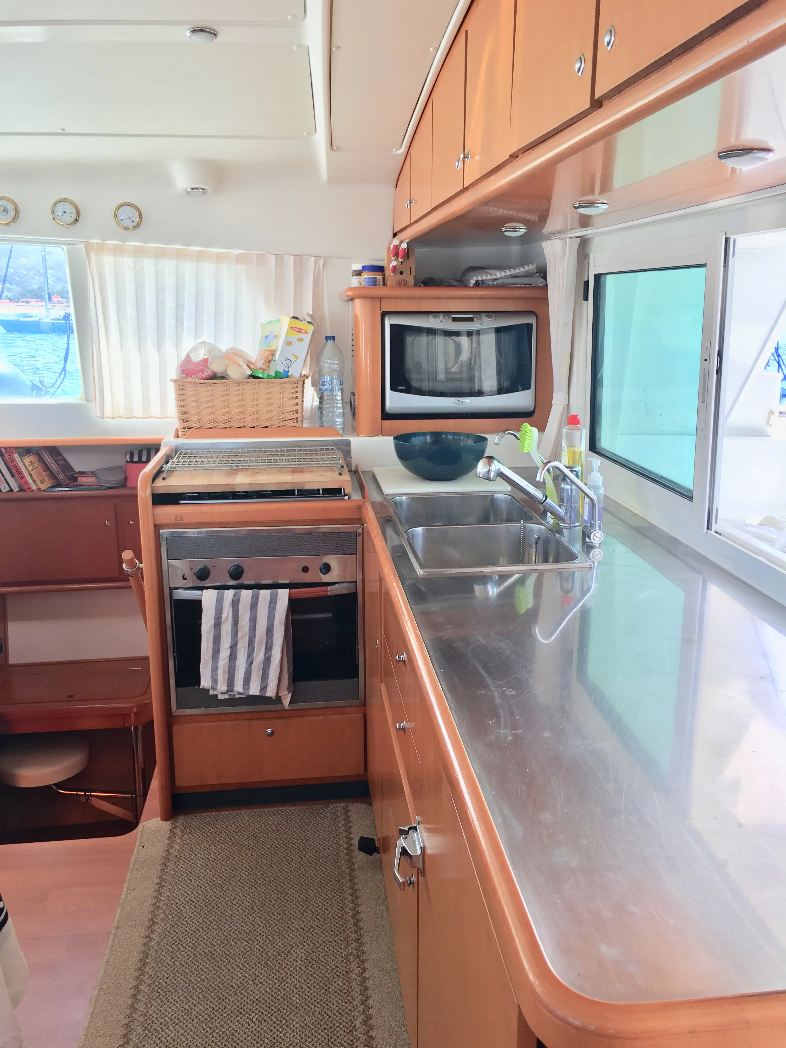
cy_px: 524
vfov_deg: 61.7
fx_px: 878
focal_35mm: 29
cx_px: 393
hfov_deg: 48.2
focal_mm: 4.15
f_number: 2.2
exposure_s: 1/124
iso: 25
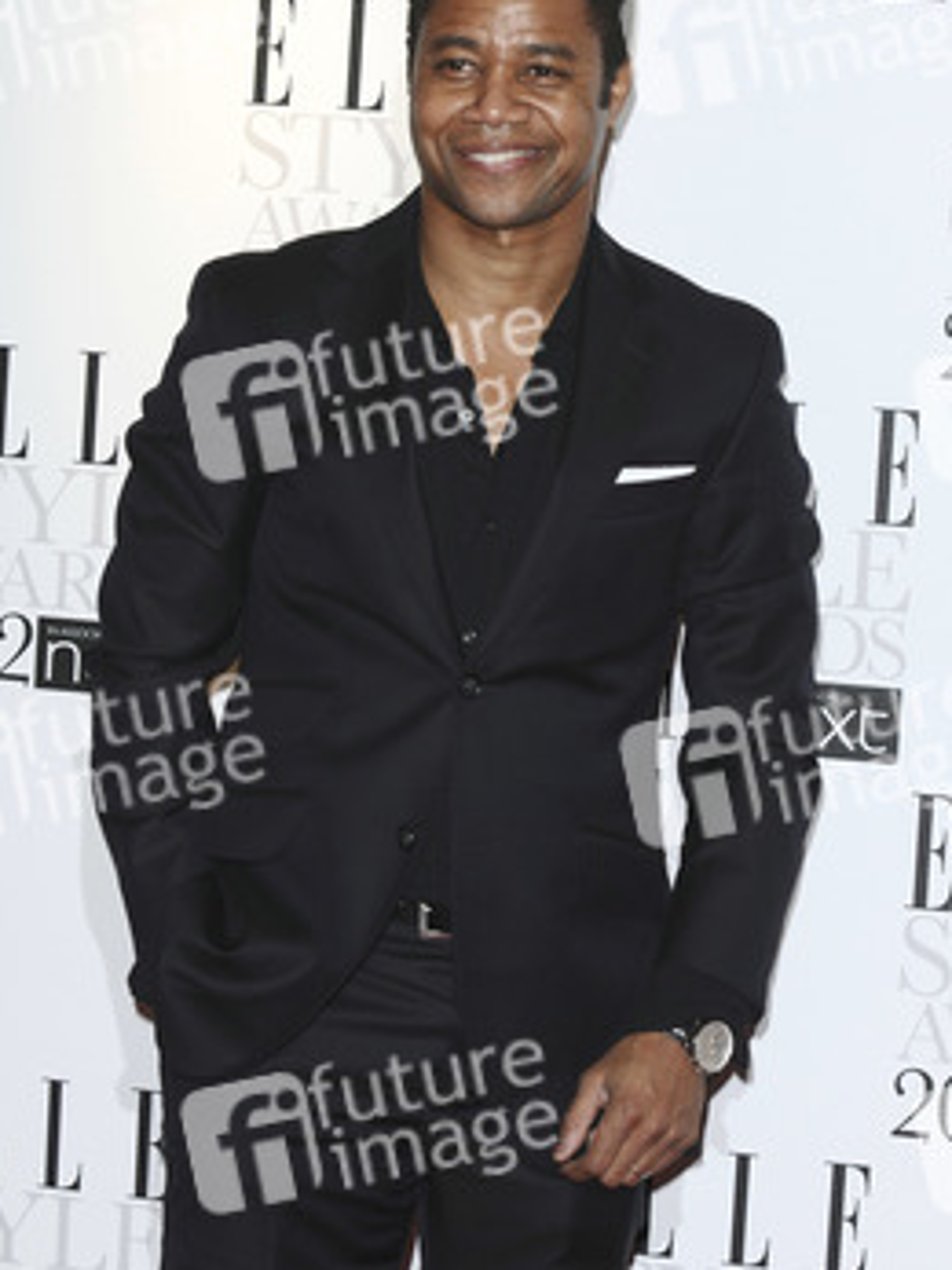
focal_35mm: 133
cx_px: 478
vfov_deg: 14.8
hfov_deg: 11.1
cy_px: 578
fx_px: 4880
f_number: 5
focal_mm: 80
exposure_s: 1/200
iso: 320
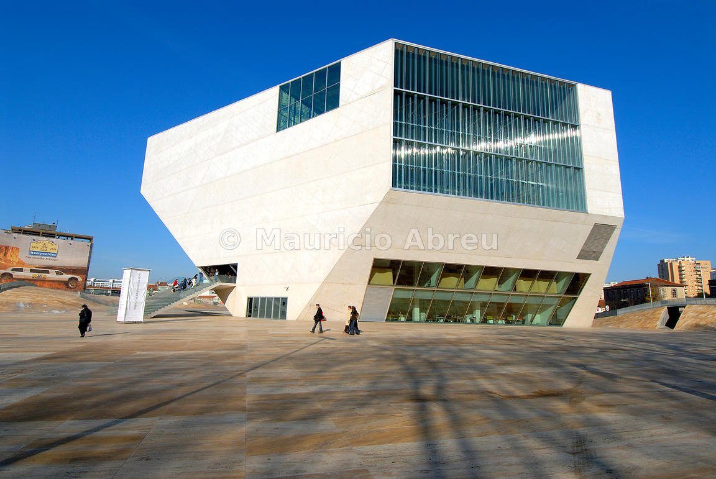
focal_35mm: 18
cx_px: 358
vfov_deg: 67.5
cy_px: 240
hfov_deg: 89.9
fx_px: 358
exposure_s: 1/640
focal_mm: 12
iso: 100
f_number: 8
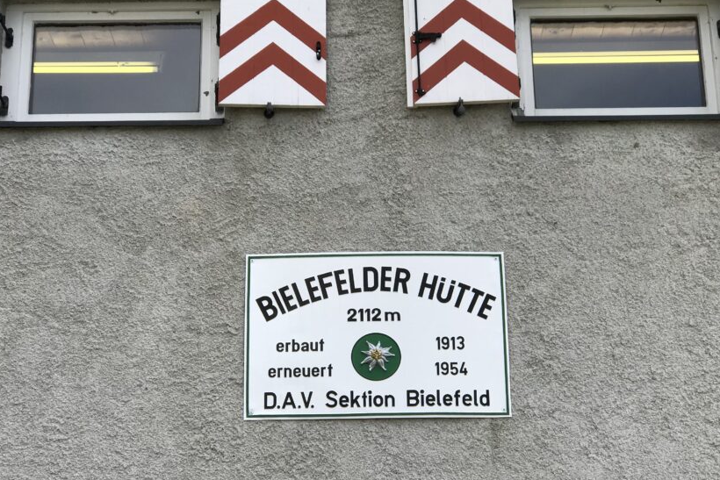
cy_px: 265
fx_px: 1480
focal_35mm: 74
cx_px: 346
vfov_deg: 18.4
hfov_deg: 27.3
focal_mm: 6.6
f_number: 2.8
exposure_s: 1/630
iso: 20
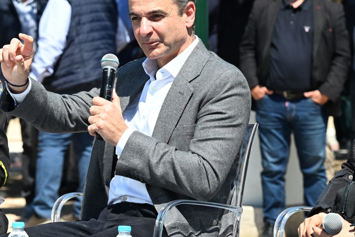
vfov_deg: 4.5
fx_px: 2978
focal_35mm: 302
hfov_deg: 6.8
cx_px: 100
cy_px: 55
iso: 180
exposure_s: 1/500
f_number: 6.3
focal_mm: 120
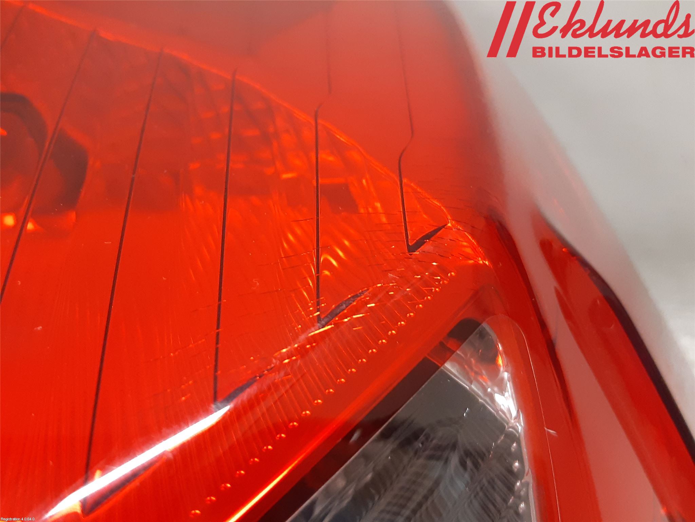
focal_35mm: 26
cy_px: 261
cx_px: 348
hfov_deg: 67.3
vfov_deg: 53.1
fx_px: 522
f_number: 1.7
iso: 200
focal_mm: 3.93
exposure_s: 1/50
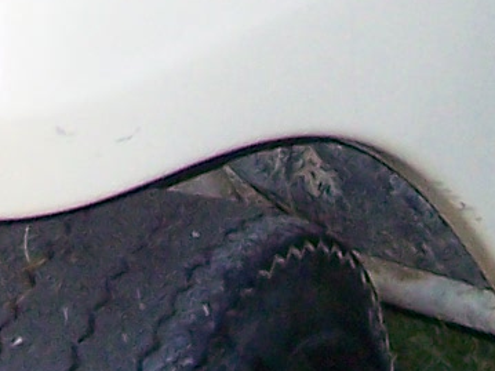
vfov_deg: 4.8
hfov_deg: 6.6
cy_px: -604
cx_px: 66
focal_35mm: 300
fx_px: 4288
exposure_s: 1/60
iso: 160
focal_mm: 6.3
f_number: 2.8
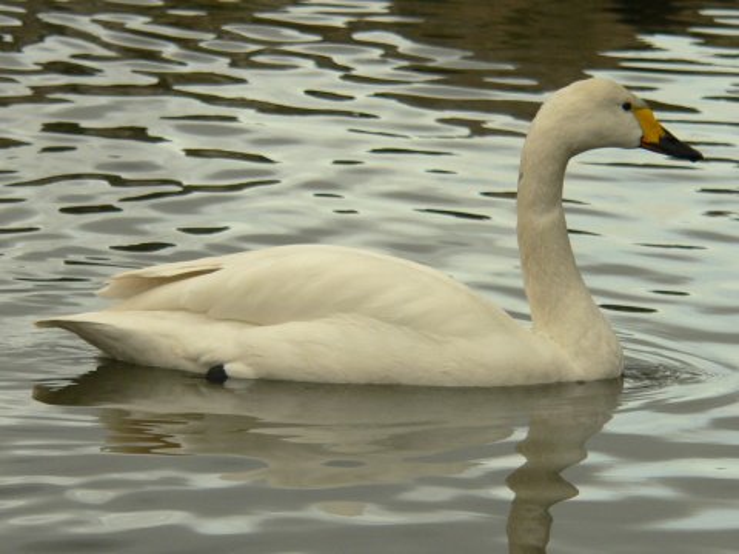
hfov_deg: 7.8
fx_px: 5401
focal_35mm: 253
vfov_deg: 5.9
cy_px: 277
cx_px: 370
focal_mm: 42
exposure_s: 1/400
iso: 100
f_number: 4
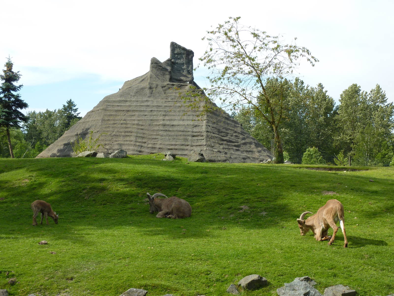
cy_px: 148
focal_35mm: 55
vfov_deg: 26.6
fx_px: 626
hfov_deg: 34.9
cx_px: 197
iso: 80
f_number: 3.9
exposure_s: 1/500
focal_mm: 9.1
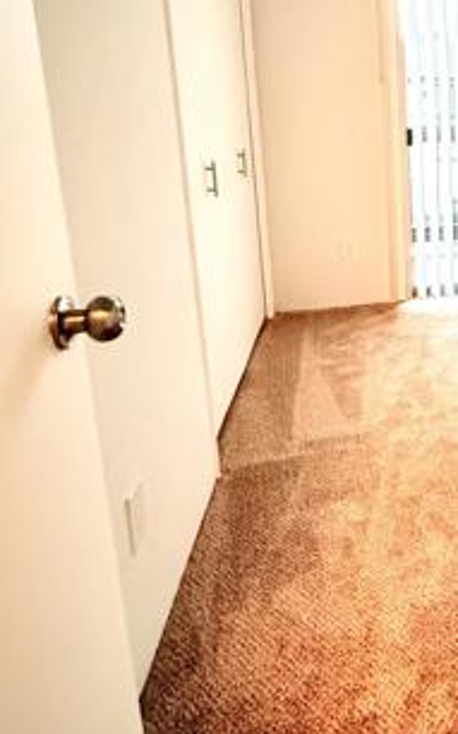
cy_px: 223
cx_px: 542
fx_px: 620
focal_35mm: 31
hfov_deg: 33.5
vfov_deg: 59.3
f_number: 2.2
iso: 1000
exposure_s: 1/40
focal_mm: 2.22
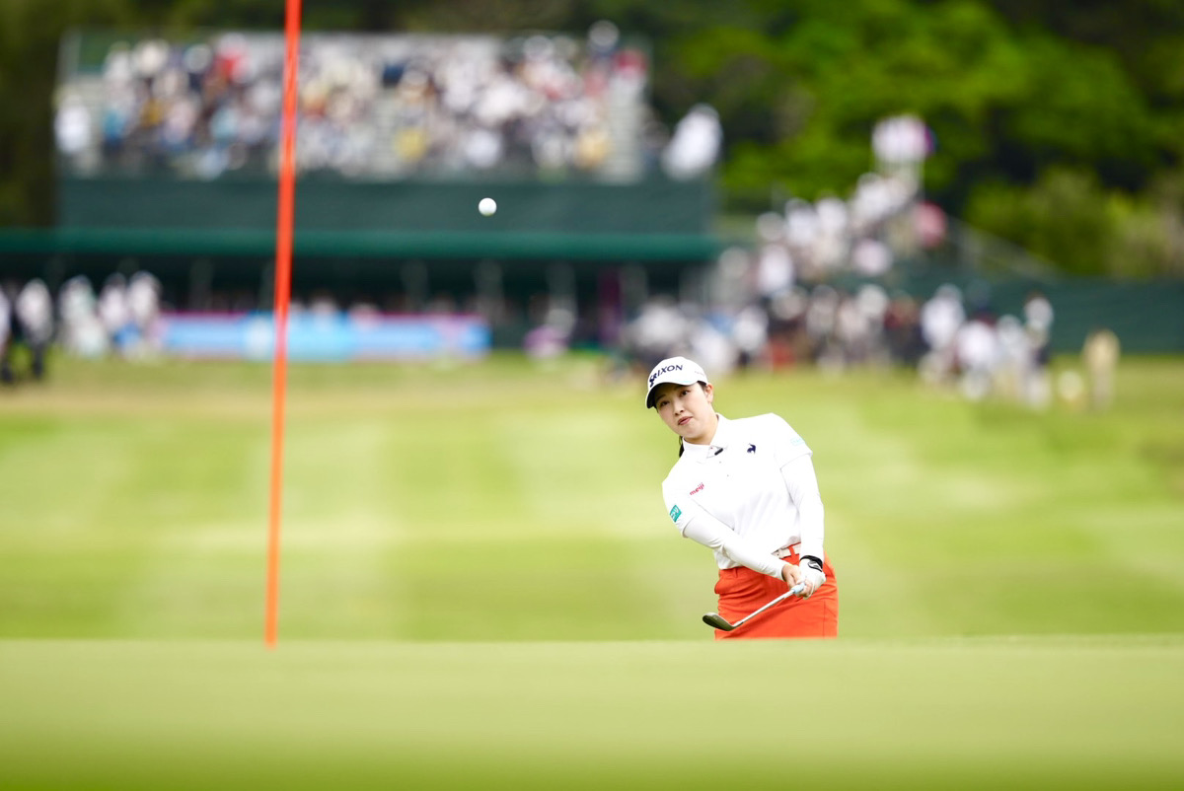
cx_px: 592
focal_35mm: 450
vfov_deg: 3.1
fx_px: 14810
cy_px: 396
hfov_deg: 4.6
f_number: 2.8
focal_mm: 300
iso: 400
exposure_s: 1/2500
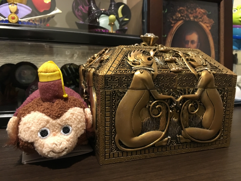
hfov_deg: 61.7
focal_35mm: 29
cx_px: 120
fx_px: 202
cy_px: 90
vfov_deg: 48.2
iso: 250
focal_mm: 4.15
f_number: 2.2
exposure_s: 1/15
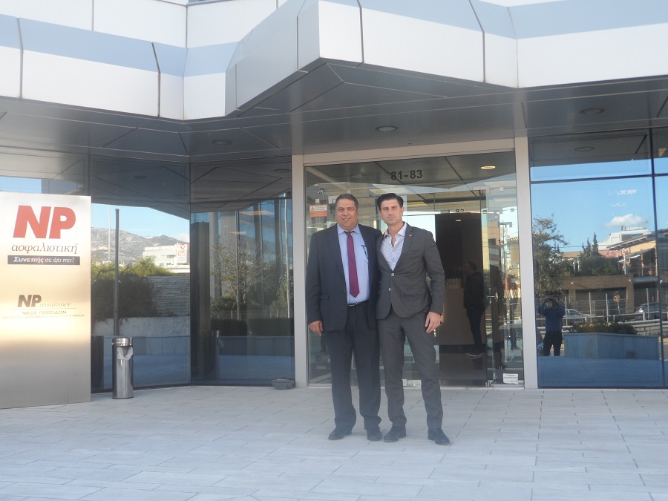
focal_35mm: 41
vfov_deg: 35.1
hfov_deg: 45.8
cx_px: 334
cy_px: 250
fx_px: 791
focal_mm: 6.8
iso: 80
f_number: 3.7
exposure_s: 1/125
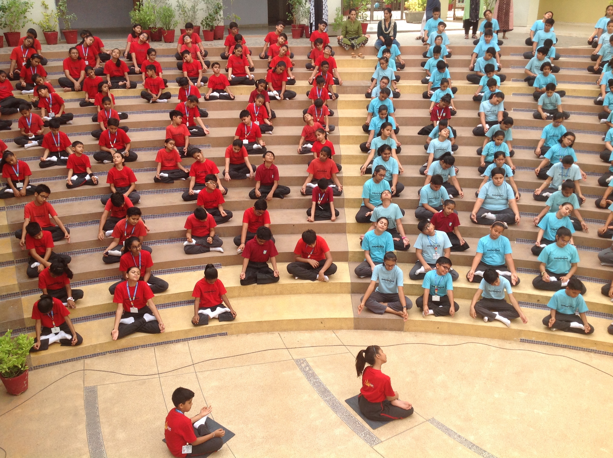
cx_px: 306
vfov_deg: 40.6
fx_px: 619
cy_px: 229
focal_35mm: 35
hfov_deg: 52.7
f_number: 2.4
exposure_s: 1/312
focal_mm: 4.28
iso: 50
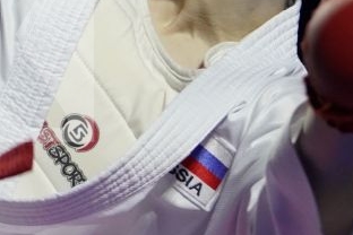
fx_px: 7128
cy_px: 40
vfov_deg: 1.9
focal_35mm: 727
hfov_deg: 2.8
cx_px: -395
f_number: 2.8
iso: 1250
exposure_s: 1/1000
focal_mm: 126
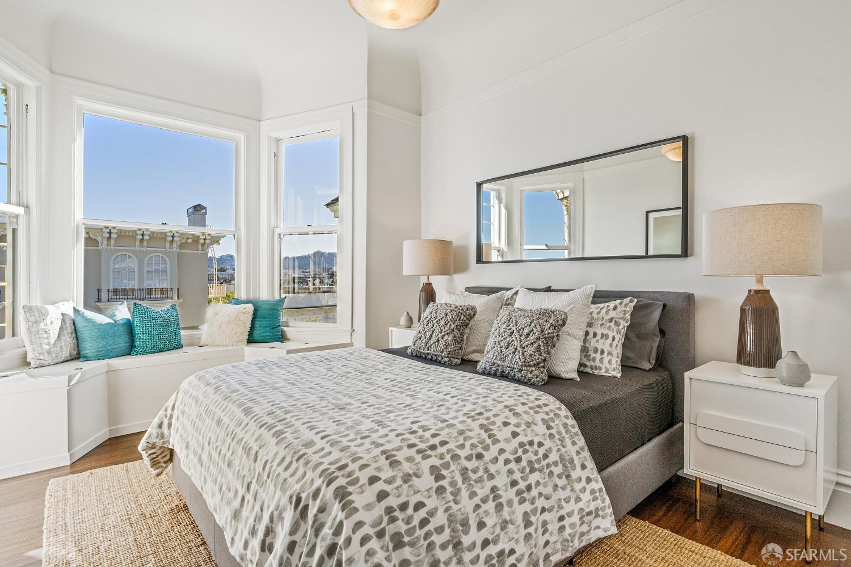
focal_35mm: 17
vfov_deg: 70.4
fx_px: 402
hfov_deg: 93.3
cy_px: 284
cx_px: 426
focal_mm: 17
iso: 320
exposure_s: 1/125
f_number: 8
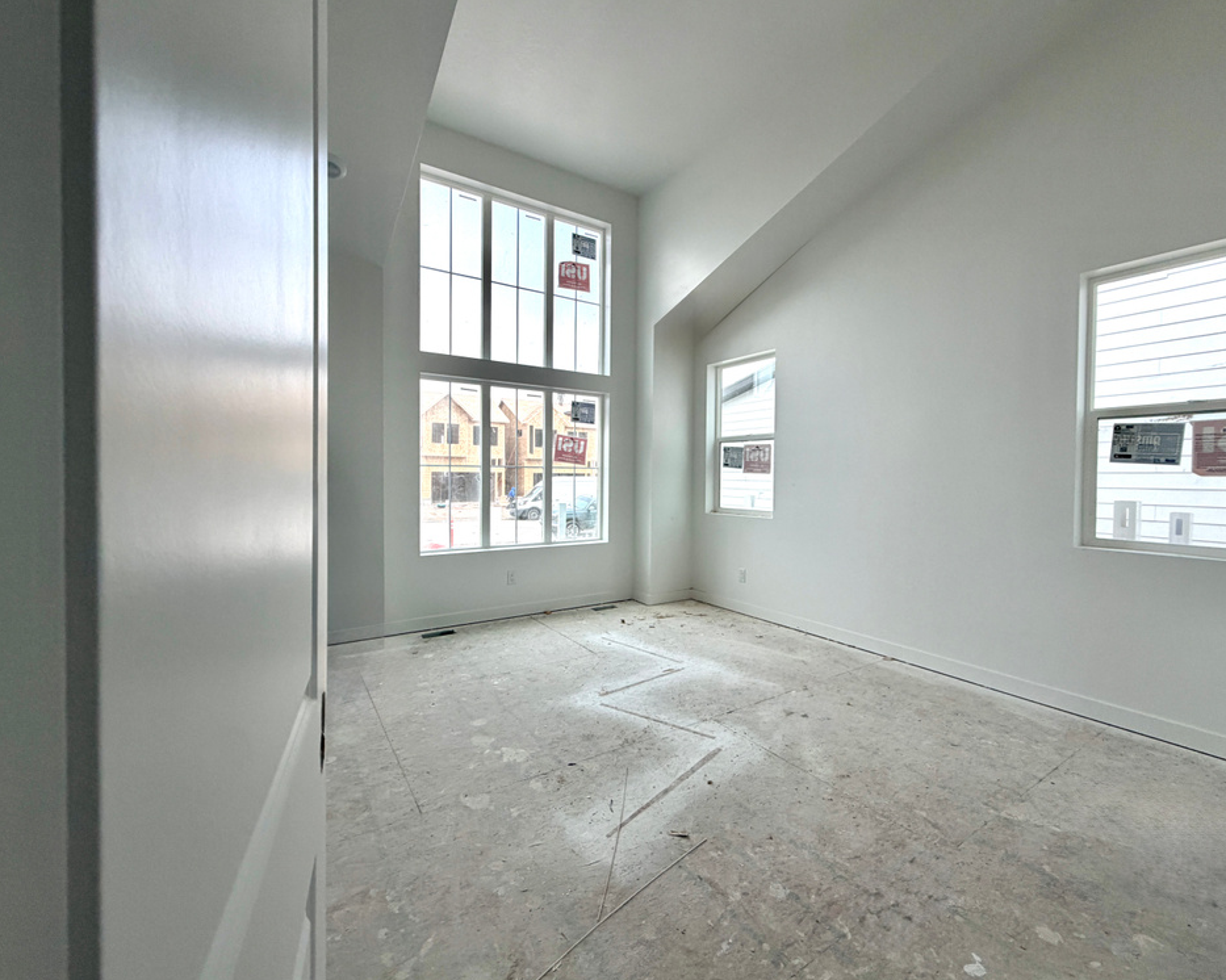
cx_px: 639
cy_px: 493
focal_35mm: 15
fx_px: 544
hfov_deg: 96.8
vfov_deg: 84.0
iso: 100
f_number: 2.2
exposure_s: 1/121
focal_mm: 2.22
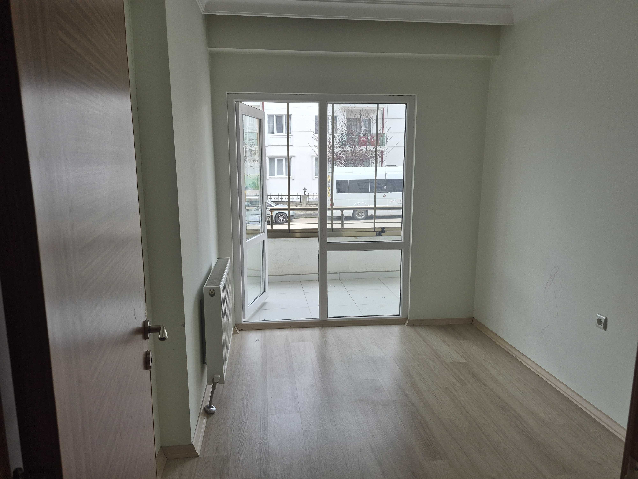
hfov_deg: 73.9
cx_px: 319
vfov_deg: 58.9
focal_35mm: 23
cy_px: 240
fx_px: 424
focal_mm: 5.4
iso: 100
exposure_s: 1/180
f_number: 1.8
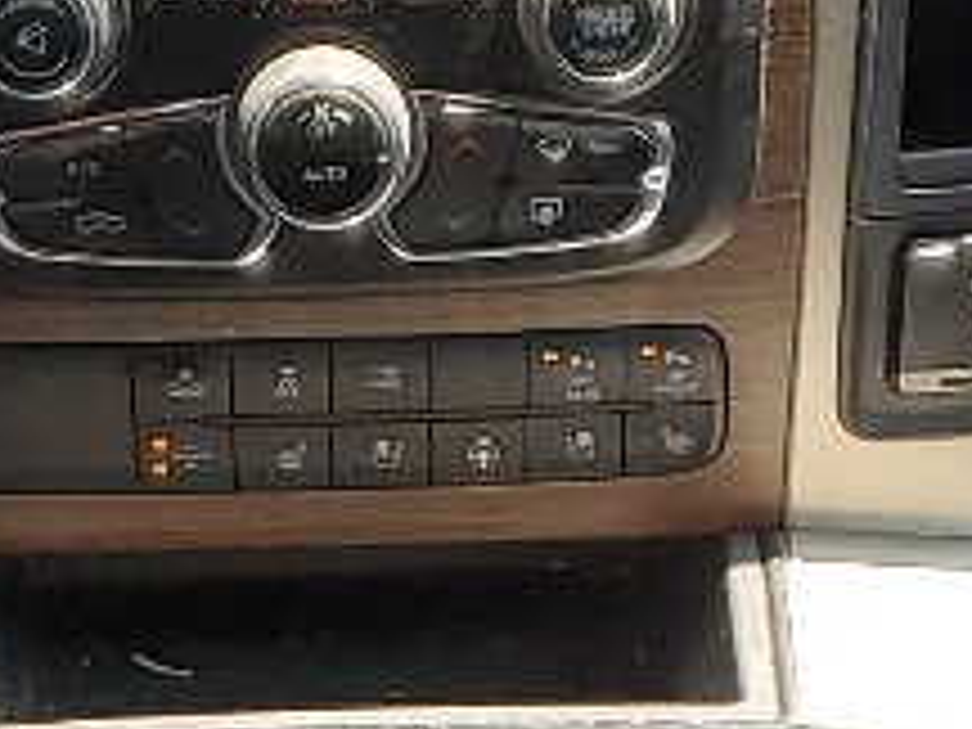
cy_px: 1314
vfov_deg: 7.5
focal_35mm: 193
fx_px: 5419
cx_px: 378
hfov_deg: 10.2
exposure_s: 1/182
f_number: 1.5
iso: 50
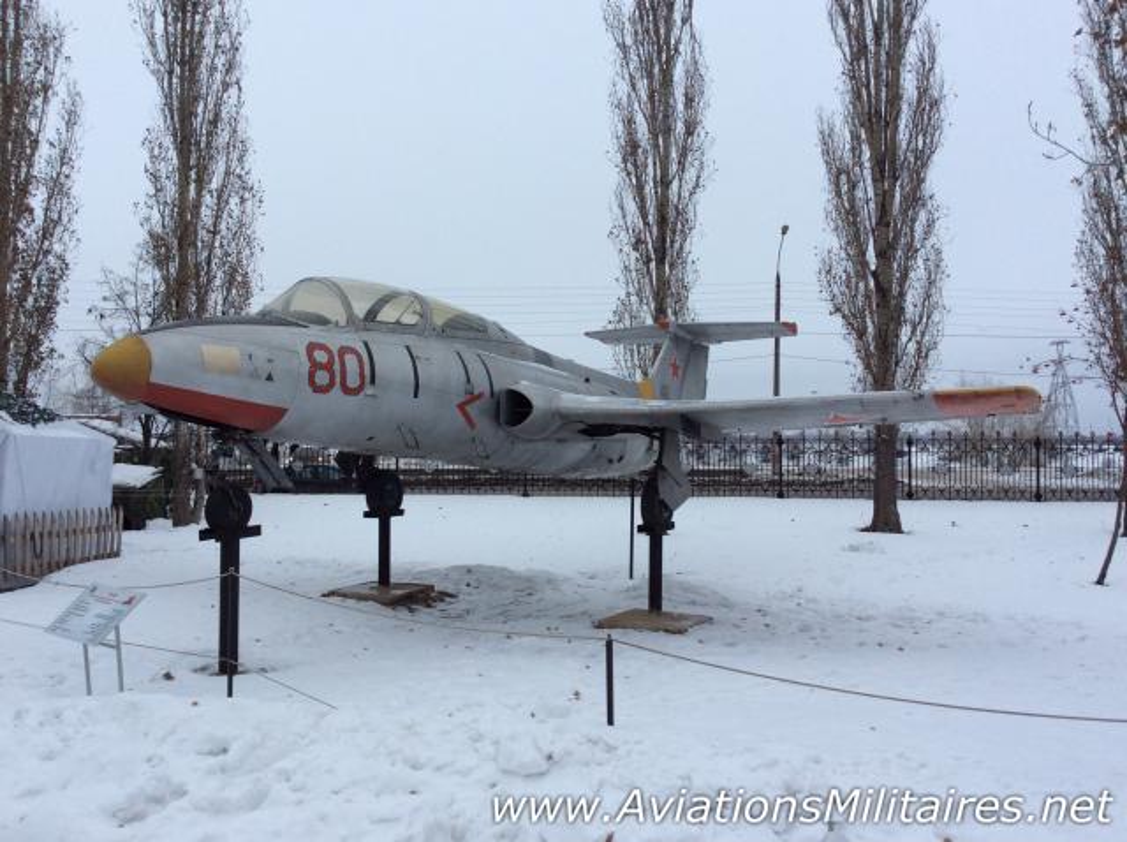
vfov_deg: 44.1
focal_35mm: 32
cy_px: 421
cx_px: 564
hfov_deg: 56.9
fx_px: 1040
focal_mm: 3.3
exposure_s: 1/145
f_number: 2.4
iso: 32
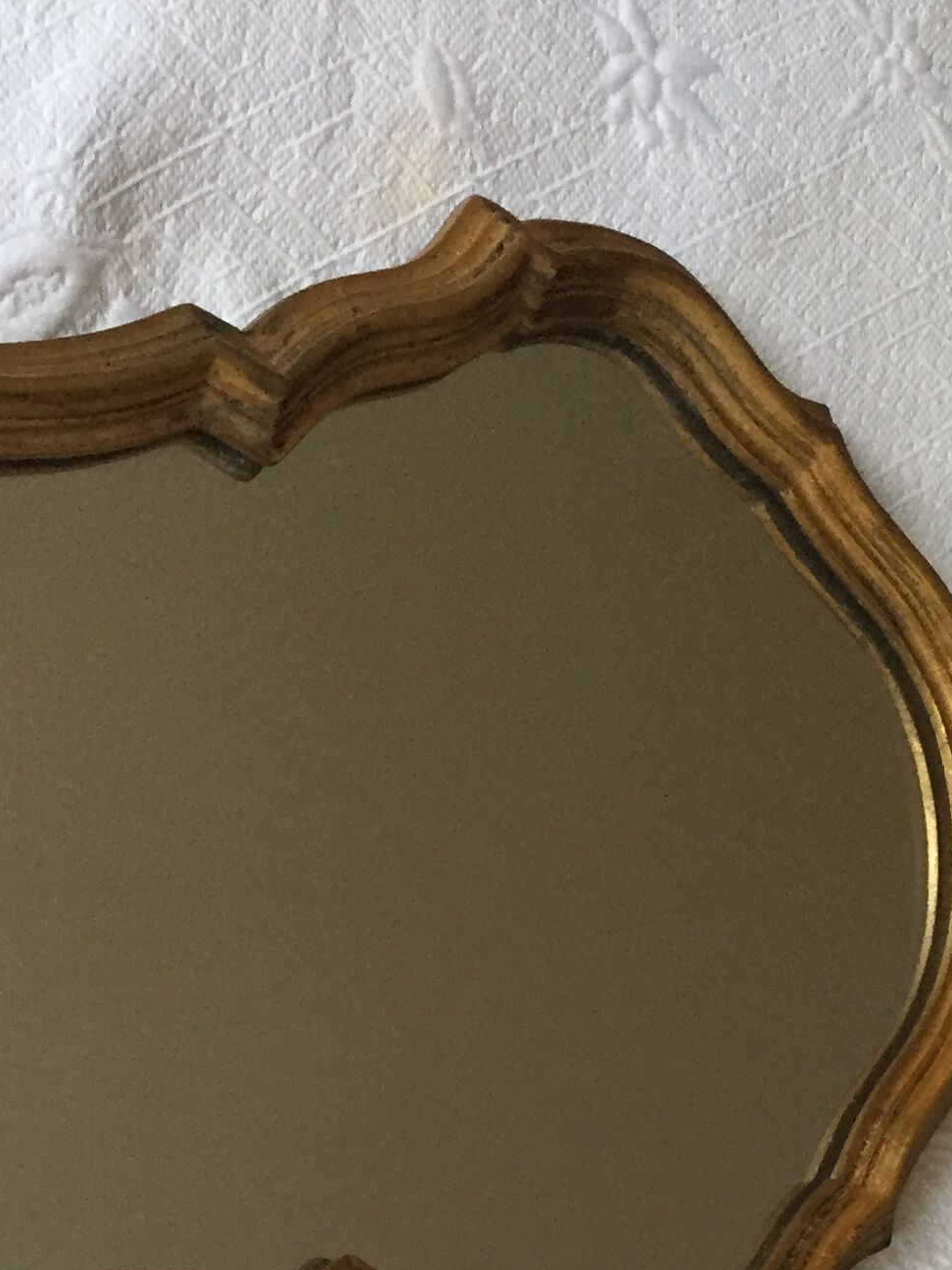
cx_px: 331
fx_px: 2678
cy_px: 1594
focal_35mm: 73
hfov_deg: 20.1
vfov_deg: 23.9
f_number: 2.2
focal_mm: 4.15
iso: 64
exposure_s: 1/33
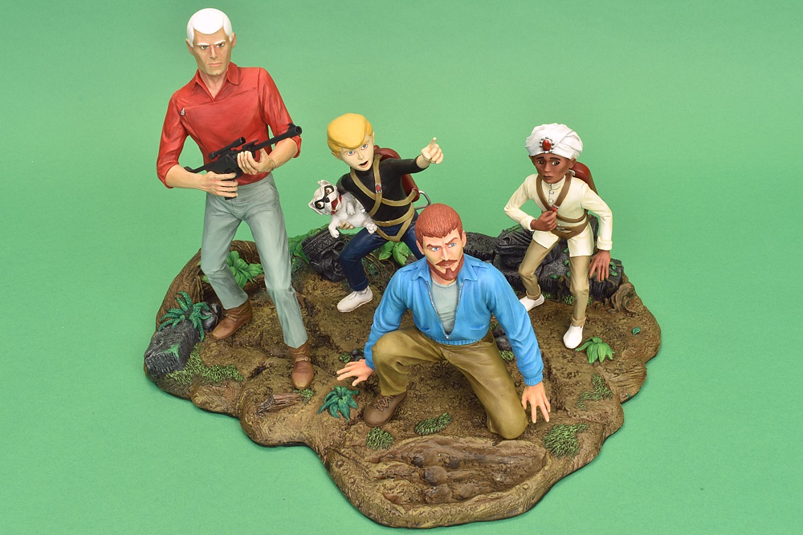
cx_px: 402
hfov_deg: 55.1
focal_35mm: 34
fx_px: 770
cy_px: 268
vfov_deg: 38.4
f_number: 25
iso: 100
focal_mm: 23
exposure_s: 1.6
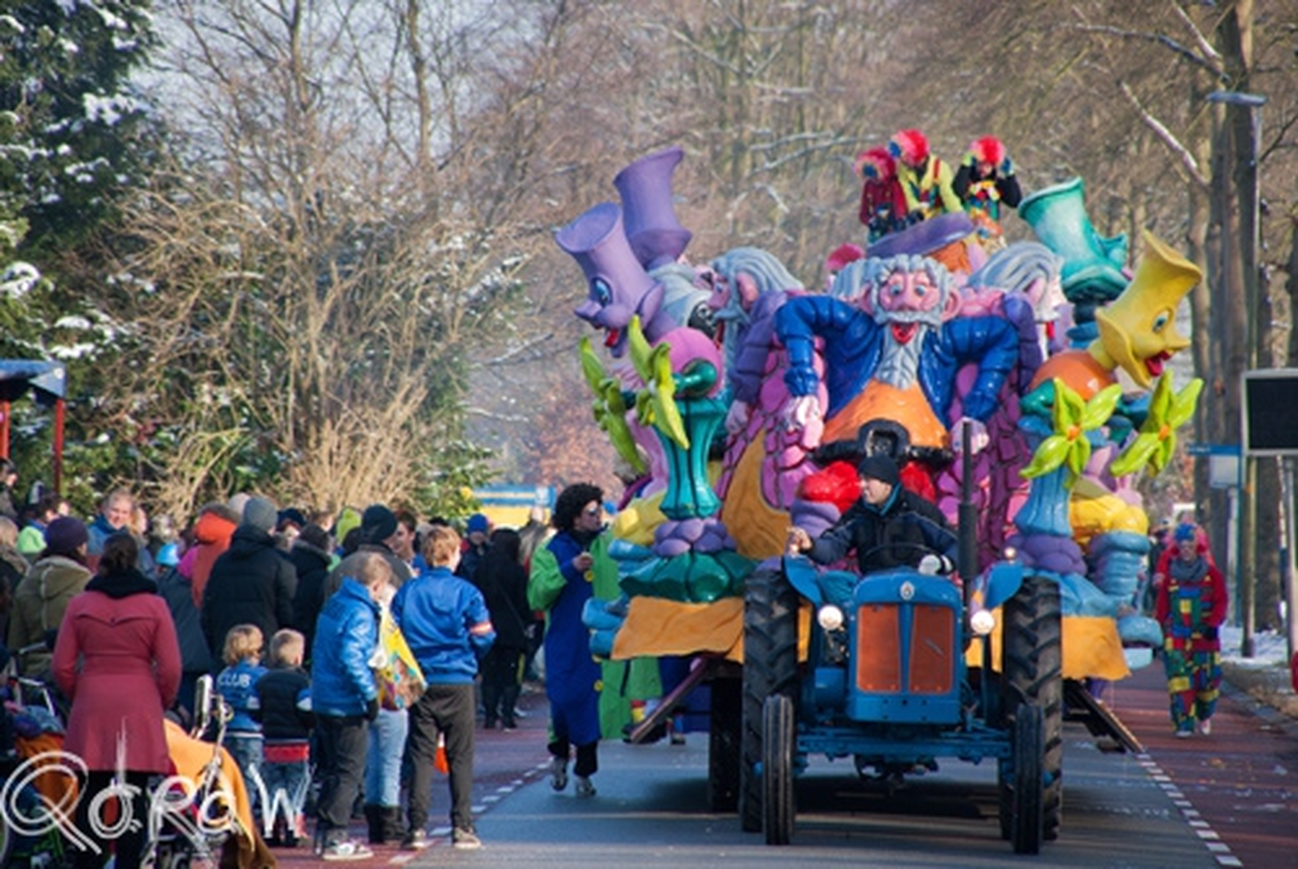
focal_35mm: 300
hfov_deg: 6.9
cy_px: 434
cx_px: 649
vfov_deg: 4.6
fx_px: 10832
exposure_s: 1/320
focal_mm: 200
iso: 320
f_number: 6.3
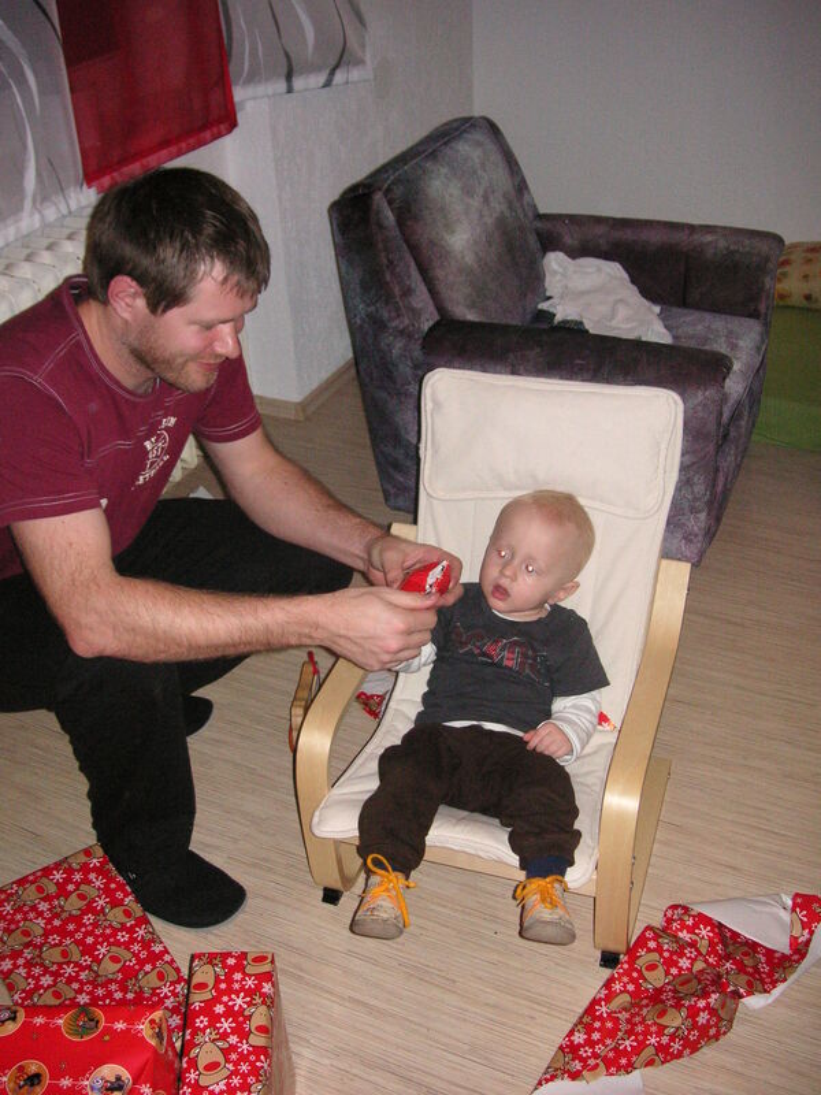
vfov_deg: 50.1
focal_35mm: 37
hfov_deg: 38.7
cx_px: 410
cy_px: 548
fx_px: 1170
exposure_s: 1/45
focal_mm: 6.1
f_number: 2.8
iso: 160
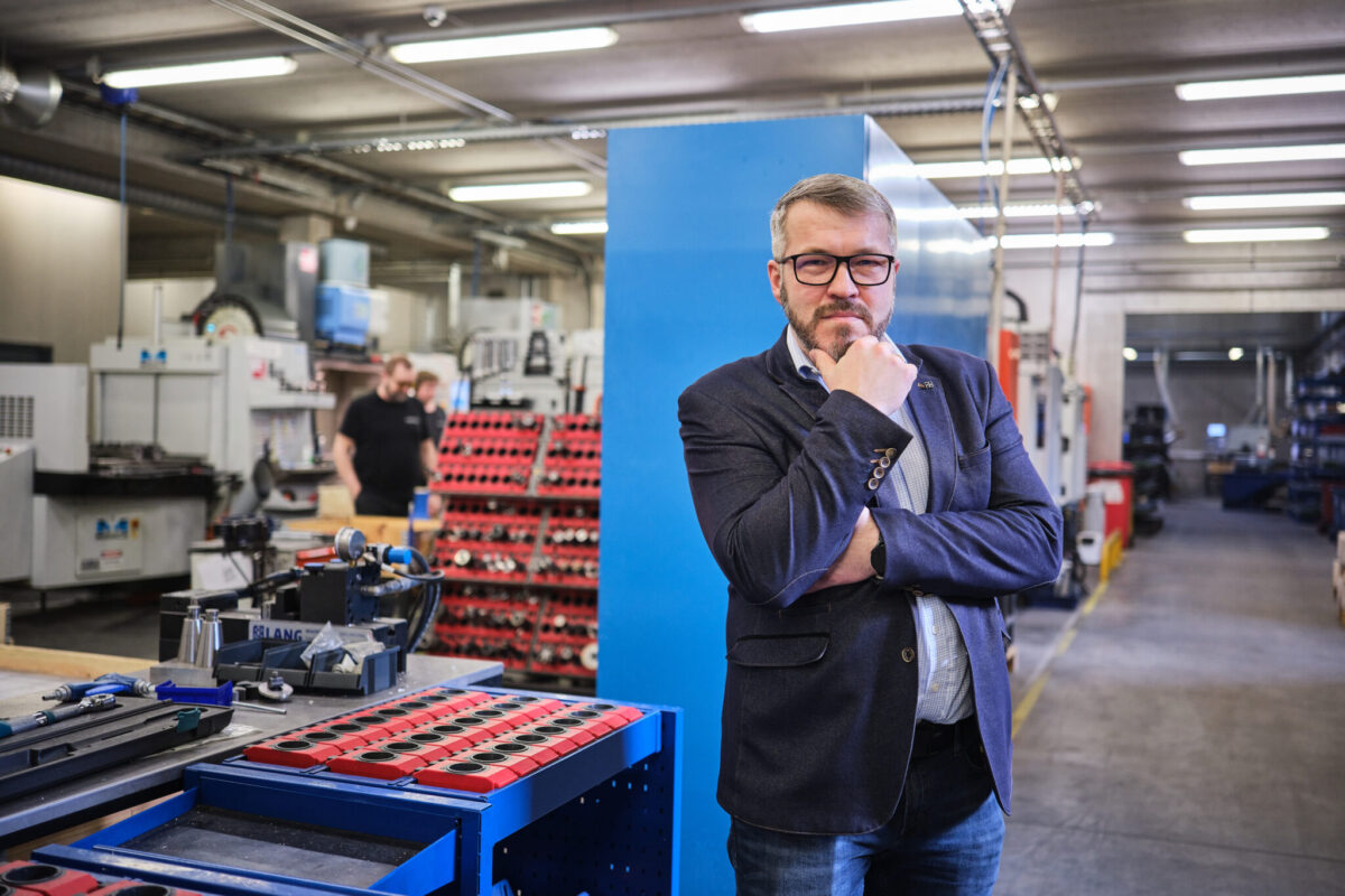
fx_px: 1308
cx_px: 672
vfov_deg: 37.9
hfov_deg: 54.4
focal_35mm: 35
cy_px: 448
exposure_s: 1/210
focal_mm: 23
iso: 400
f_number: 1.6
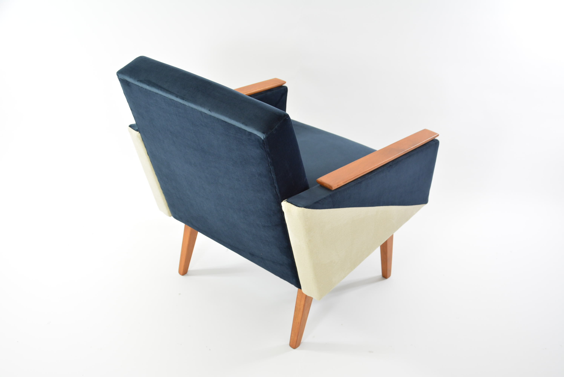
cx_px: 282
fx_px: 658
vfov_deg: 31.9
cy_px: 188
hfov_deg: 46.4
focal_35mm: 42
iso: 500
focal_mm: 28
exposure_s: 1/60
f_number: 5.6
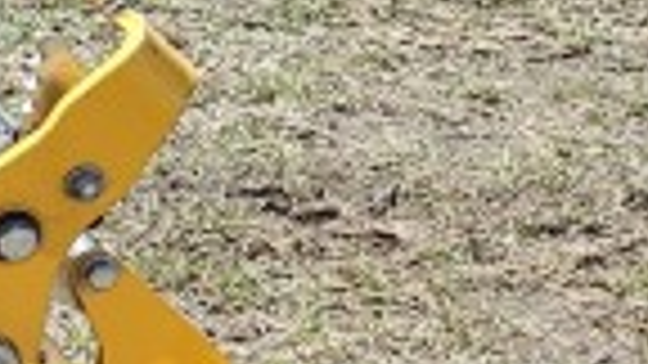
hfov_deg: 9.3
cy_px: 404
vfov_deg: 6.8
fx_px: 3058
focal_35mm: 178
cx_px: -1354
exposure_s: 1/709
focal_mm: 5.4
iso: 25
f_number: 1.8
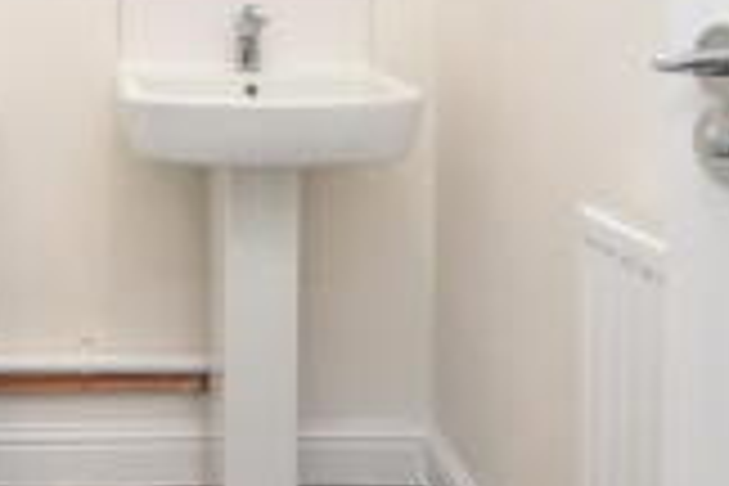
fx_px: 891
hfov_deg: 41.8
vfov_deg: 28.6
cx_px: 108
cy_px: -2
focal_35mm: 44
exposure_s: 1/80
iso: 200
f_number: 5
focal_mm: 10
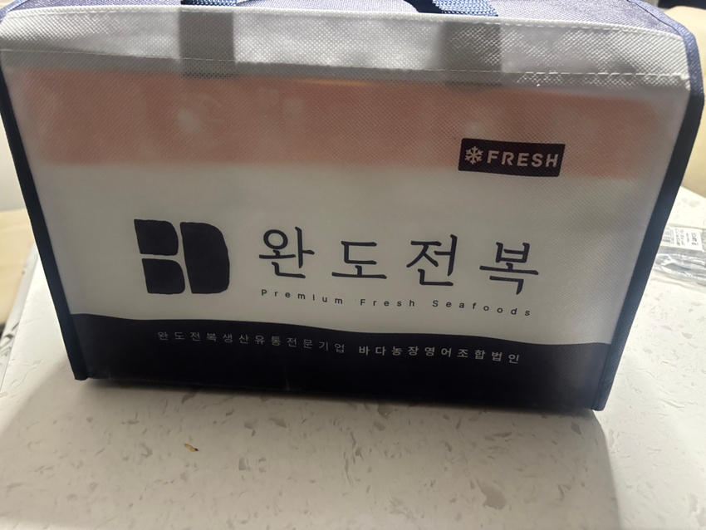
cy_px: 265
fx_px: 530
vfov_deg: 53.1
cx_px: 353
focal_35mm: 26
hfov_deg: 67.3
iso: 500
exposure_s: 1/40
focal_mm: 5.96
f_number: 1.6
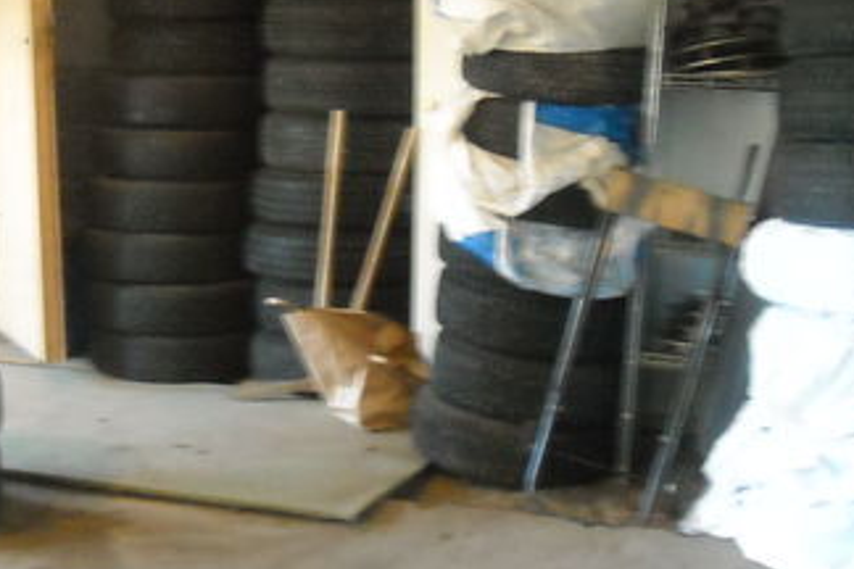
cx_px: 282
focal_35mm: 72
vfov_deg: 18.9
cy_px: 300
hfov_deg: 27.9
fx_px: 1708
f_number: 2.8
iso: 800
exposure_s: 1/18
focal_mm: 5.7
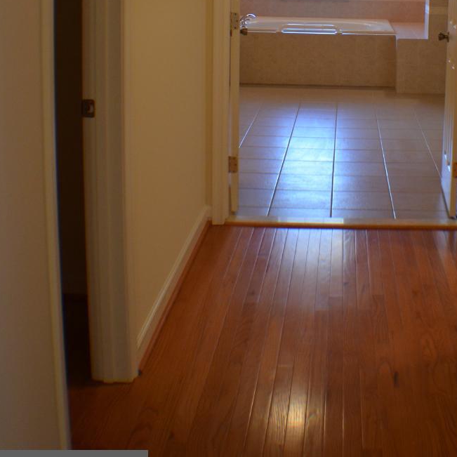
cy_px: -32
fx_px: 986
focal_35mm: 66
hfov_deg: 25.9
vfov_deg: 24.5
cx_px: 330
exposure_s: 1/60
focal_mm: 22
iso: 560
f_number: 4
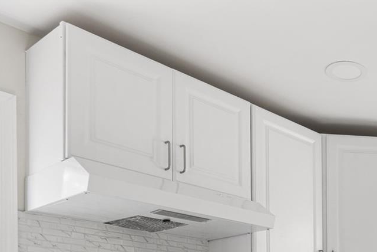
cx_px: 402
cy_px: 334
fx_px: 503
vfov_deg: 24.3
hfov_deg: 35.8
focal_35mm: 48
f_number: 8
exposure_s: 1/320
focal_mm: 10
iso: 250
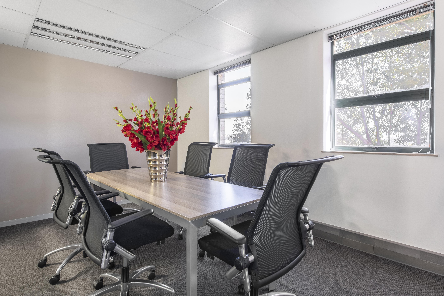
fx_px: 247
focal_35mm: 20
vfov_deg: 61.9
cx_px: 229
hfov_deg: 84.0
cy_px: 142
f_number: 16
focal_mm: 19
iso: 500
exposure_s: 1/2
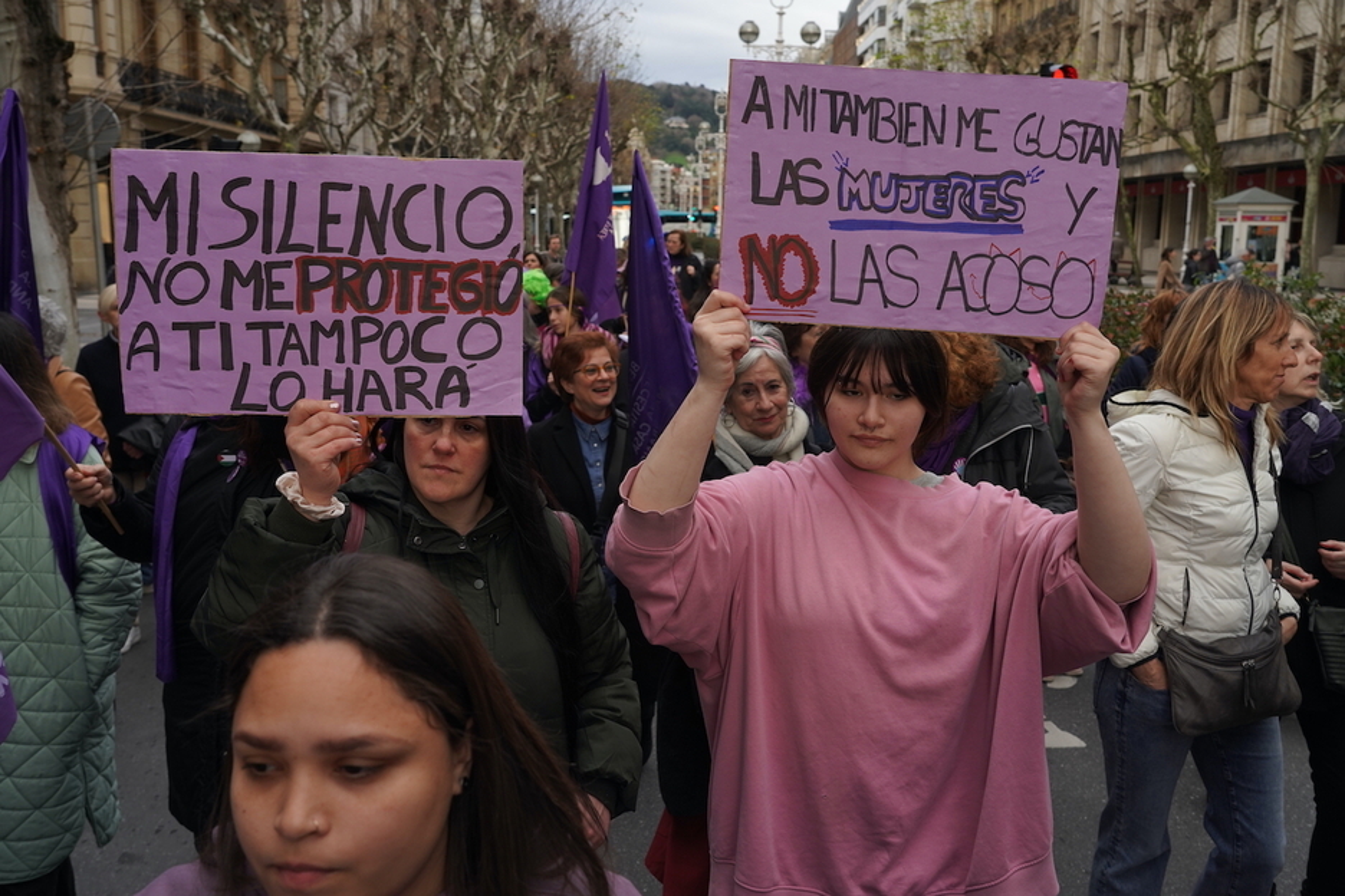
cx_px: 672
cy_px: 448
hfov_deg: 57.2
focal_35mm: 33
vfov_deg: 40.0
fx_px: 1233
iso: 400
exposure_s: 1/200
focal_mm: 33
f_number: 7.1
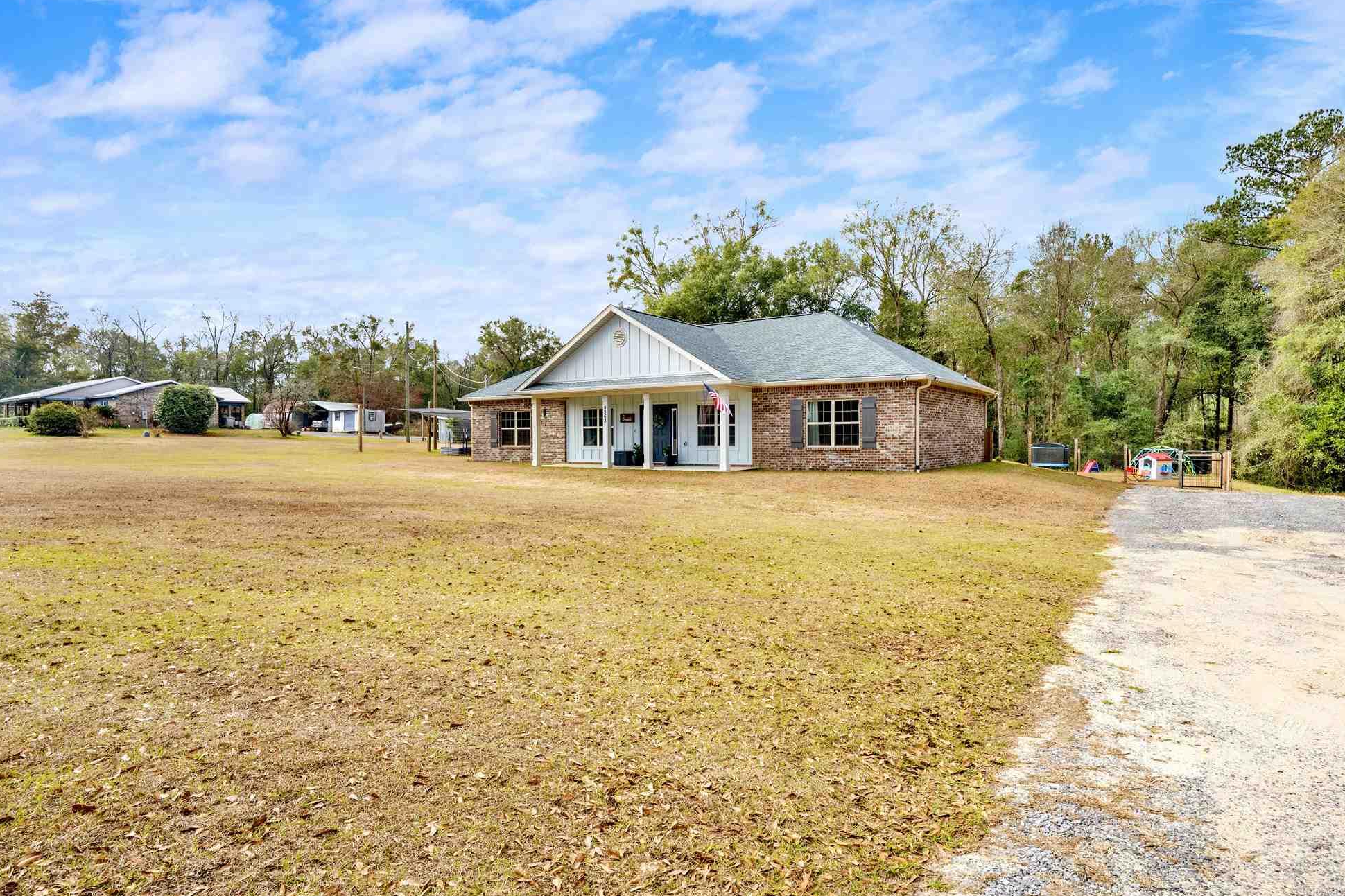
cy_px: 456
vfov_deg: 63.1
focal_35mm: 20
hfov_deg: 85.3
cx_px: 696
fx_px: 729
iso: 500
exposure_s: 1/320
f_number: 11
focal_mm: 18.5
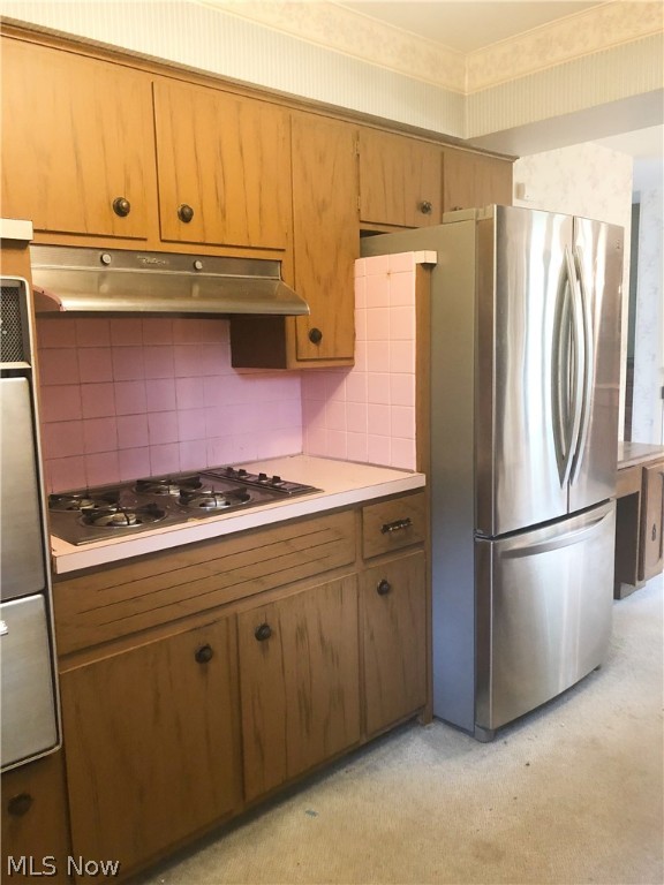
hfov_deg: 49.7
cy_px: 442
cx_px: 332
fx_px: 716
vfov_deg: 63.4
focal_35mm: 28
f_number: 1.8
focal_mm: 4
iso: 100
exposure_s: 1/15
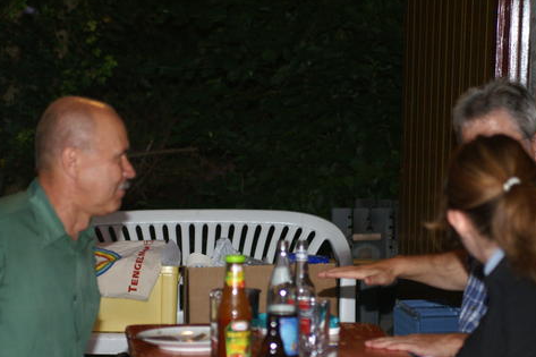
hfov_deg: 14.5
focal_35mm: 142
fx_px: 2113
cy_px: 237
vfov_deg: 9.6
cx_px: 263
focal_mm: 70
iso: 400
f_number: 2.8
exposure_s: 1/60
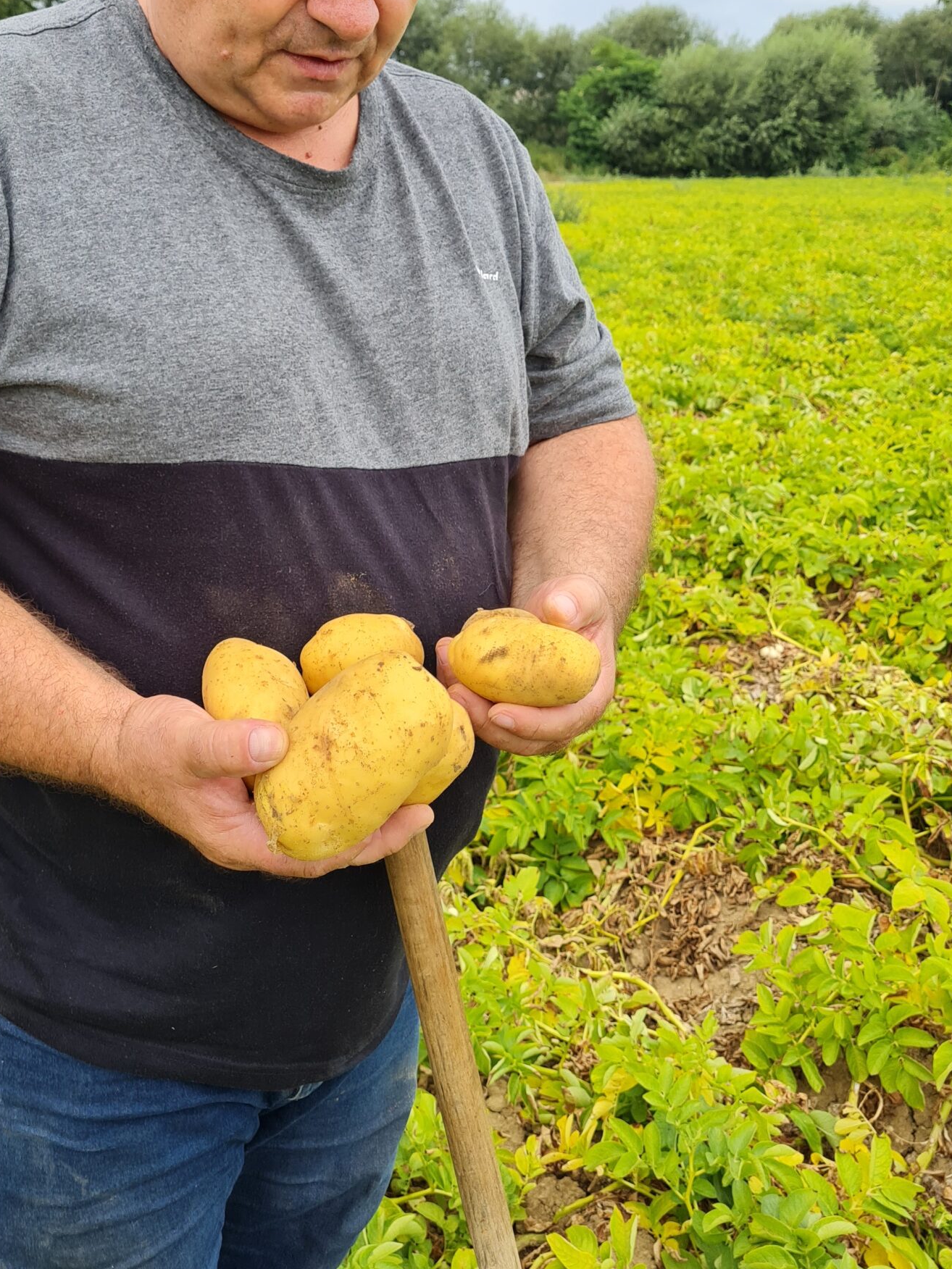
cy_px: 435
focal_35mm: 38
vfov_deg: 48.2
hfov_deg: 37.3
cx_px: 316
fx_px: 1393
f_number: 1.8
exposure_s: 1/483
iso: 50
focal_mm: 5.4
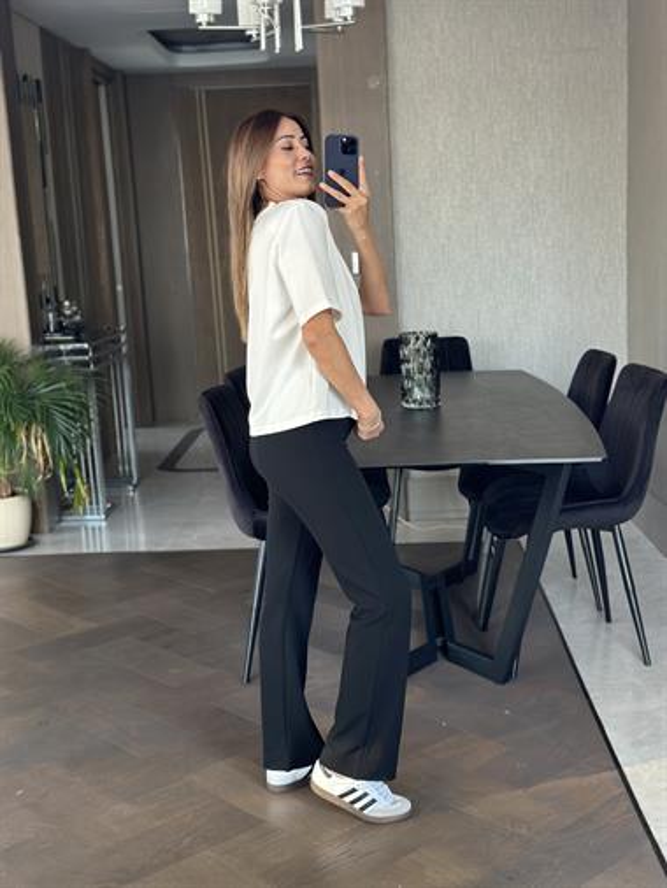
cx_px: 334
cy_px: 444
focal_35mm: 48
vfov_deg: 39.6
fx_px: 1232
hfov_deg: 30.3
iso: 200
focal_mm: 6.86
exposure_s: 1/60
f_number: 1.78
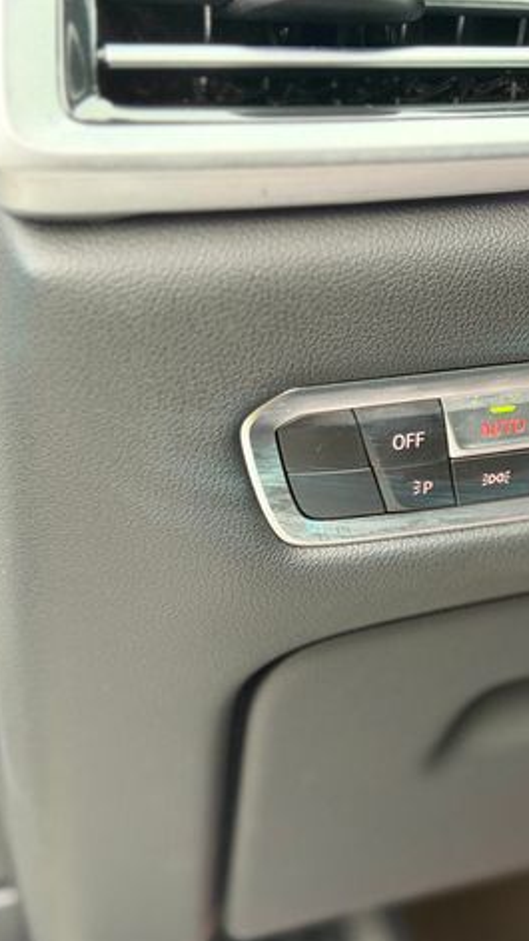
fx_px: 1770
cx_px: 561
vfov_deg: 29.7
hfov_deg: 16.5
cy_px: 475
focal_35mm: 71
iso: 400
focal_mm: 6.76
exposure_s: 1/40
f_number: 1.78
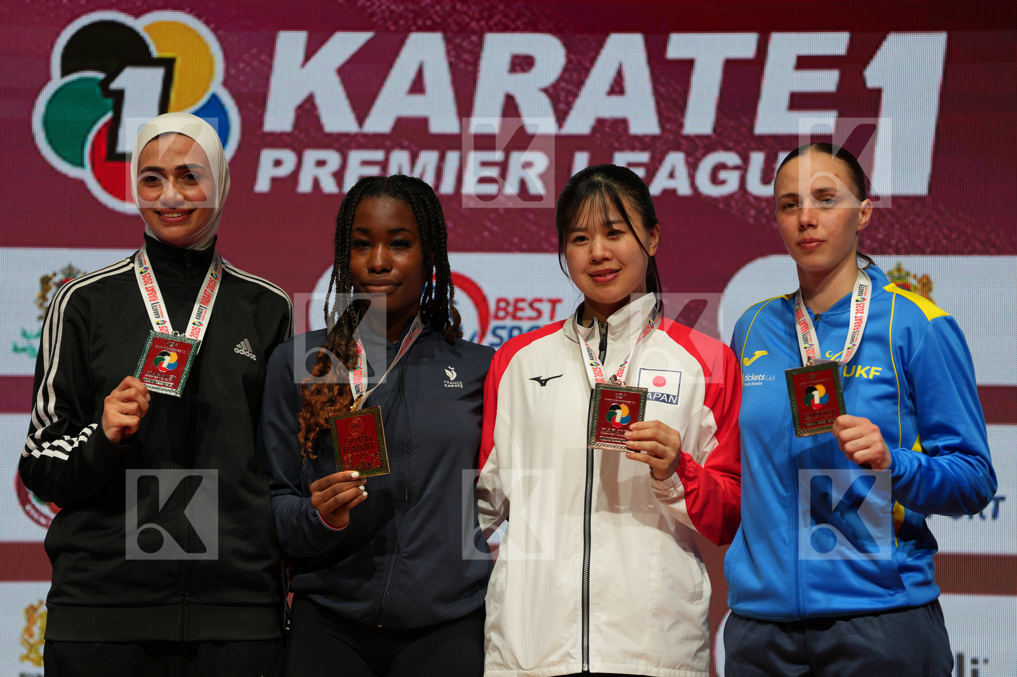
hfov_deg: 11.7
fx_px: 4942
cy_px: 338
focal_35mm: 175
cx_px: 508
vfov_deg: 7.8
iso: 125
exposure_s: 1/250
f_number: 2.8
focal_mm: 175
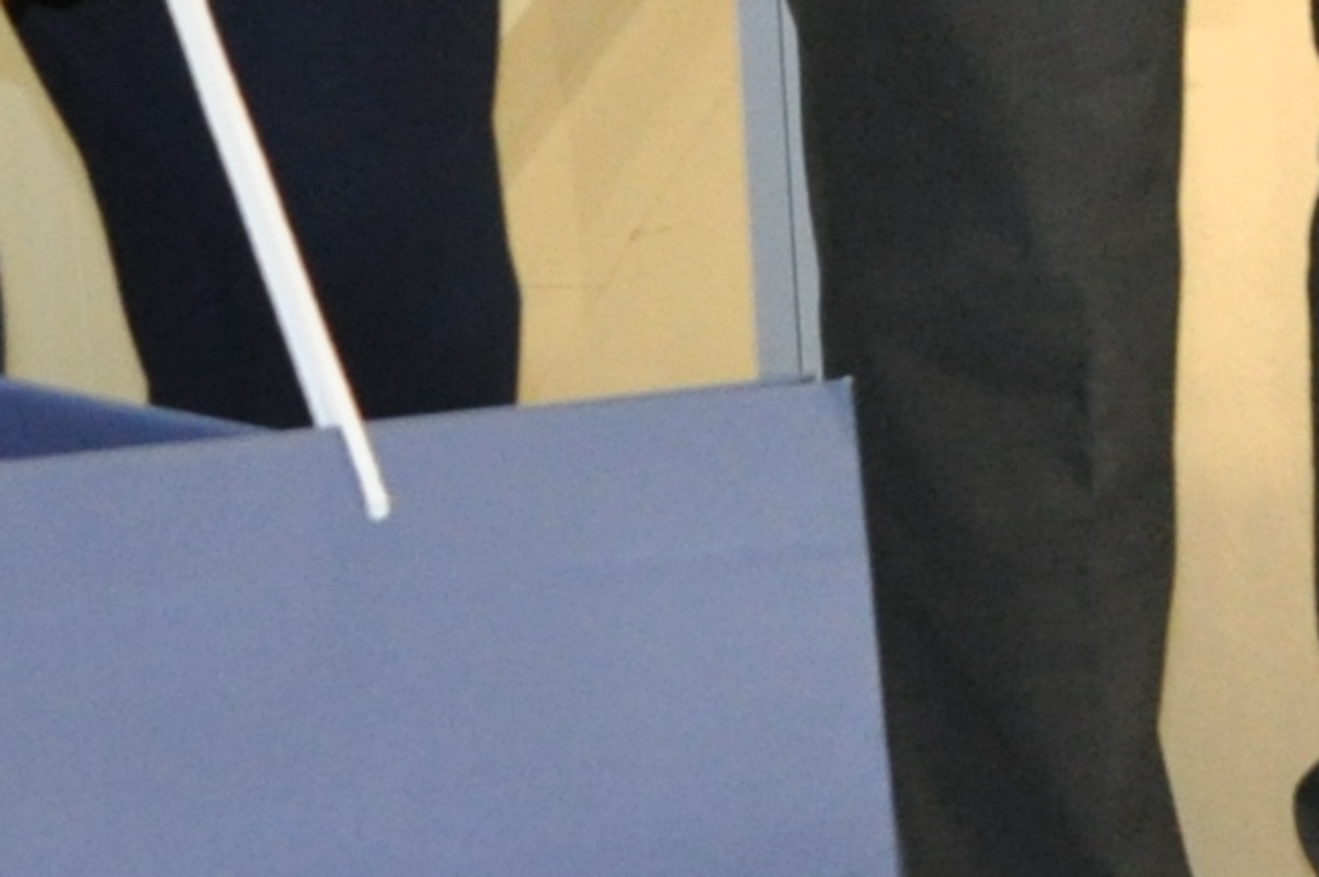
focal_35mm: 178
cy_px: -1088
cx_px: 1934
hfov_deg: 11.1
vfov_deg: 7.3
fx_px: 6515
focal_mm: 18
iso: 800
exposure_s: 1/60
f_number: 3.5
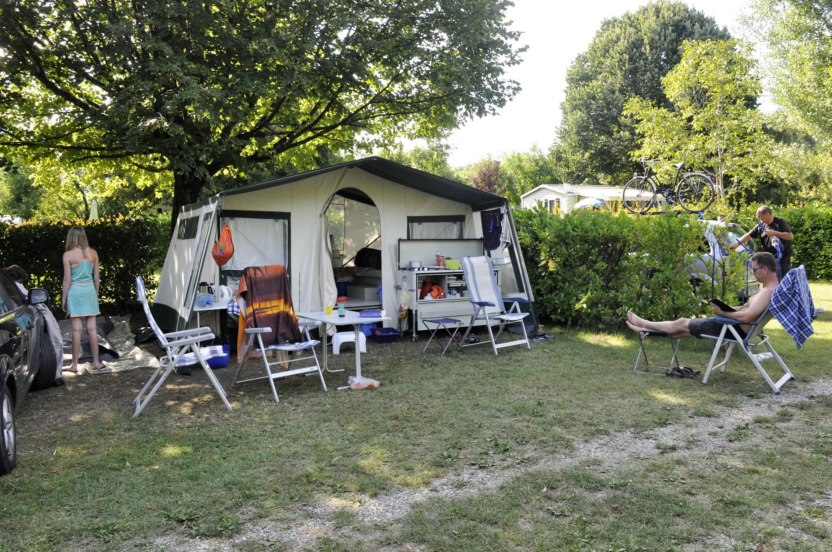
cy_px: 276
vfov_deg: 43.5
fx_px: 692
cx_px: 416
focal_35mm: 30
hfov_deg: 62.0
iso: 800
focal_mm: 20
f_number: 8
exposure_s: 1/250
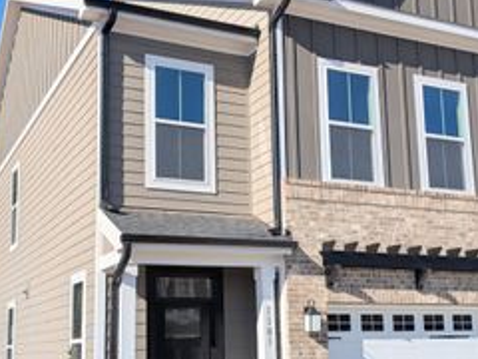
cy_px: 205
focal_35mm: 50
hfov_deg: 38.2
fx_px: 690
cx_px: 221
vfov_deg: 29.1
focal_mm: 6.9
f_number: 1.68
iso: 18
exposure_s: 1/1603
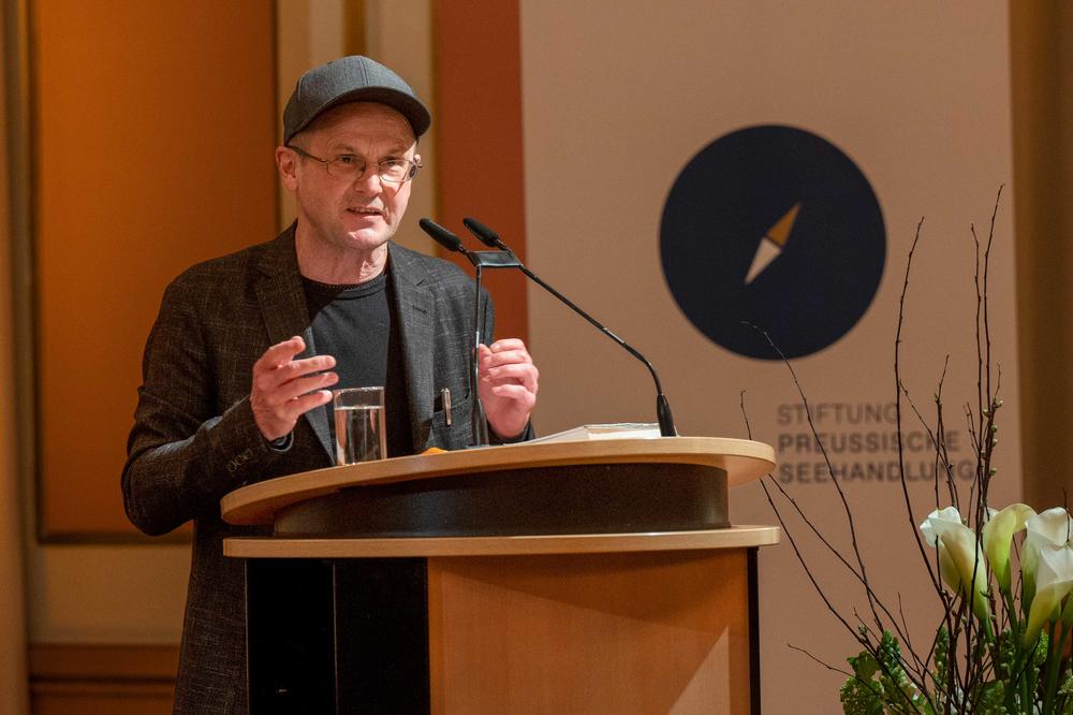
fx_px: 8253
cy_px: 358
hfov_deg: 7.4
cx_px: 536
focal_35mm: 277
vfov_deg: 5.0
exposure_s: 1/400
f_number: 4.5
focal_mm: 185
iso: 3200
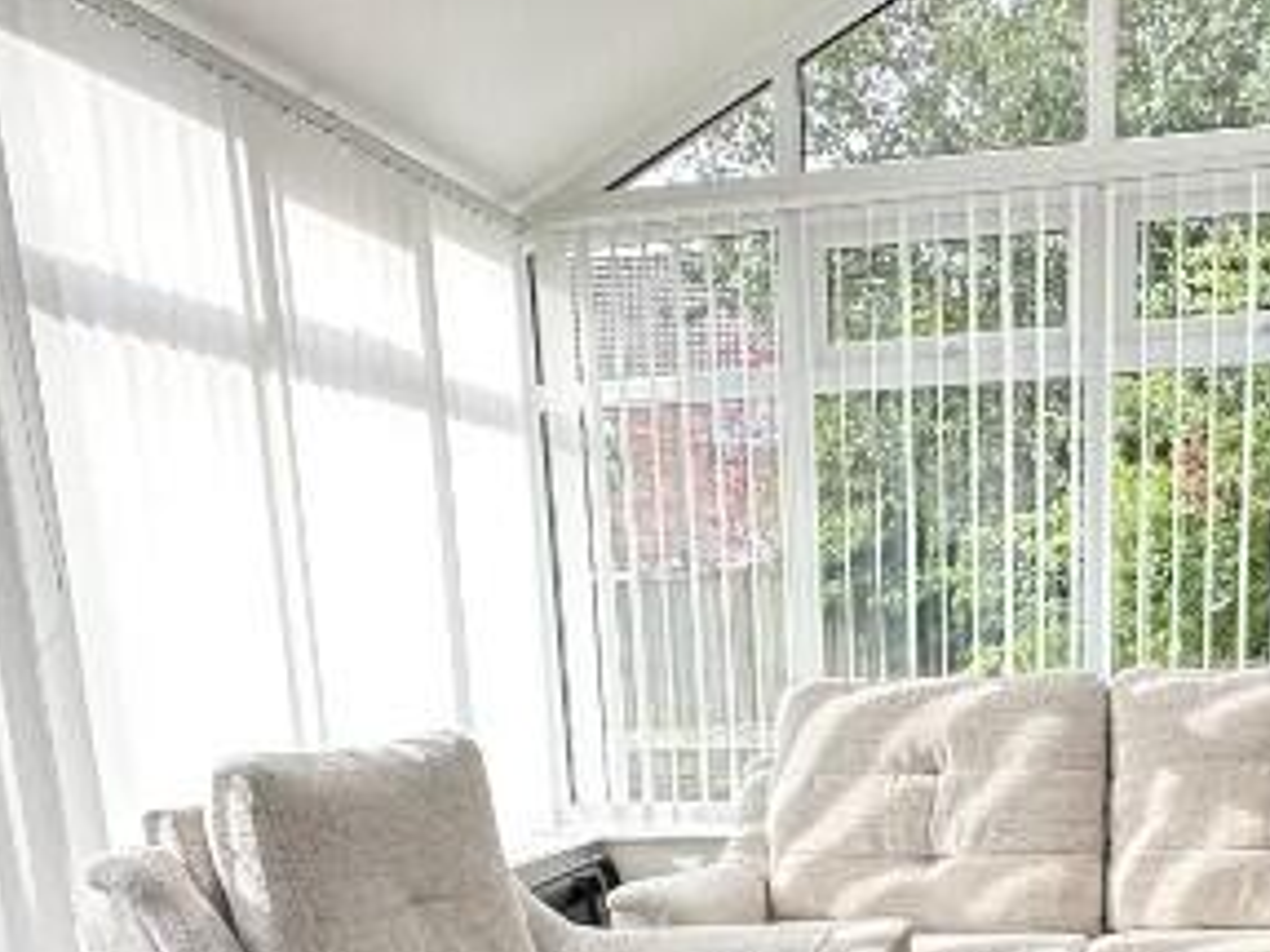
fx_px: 1834
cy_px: 1200
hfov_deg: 37.9
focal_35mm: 50
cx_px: 814
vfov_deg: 25.5
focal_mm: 2.22
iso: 64
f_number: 2.2
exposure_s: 1/99
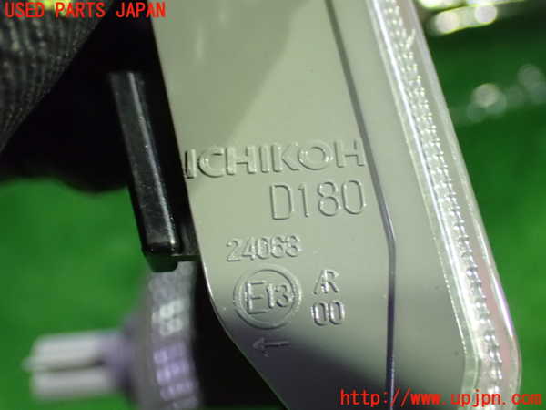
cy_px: 205
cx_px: 273
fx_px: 694
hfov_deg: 42.9
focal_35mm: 44
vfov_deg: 32.9
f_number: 2.9
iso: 1600
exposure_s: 1/40
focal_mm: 7.84
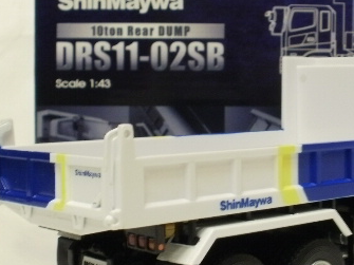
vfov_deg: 17.5
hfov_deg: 23.2
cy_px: 166
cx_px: 246
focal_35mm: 84
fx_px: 859
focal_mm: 7.7
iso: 125
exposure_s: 1/8
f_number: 4
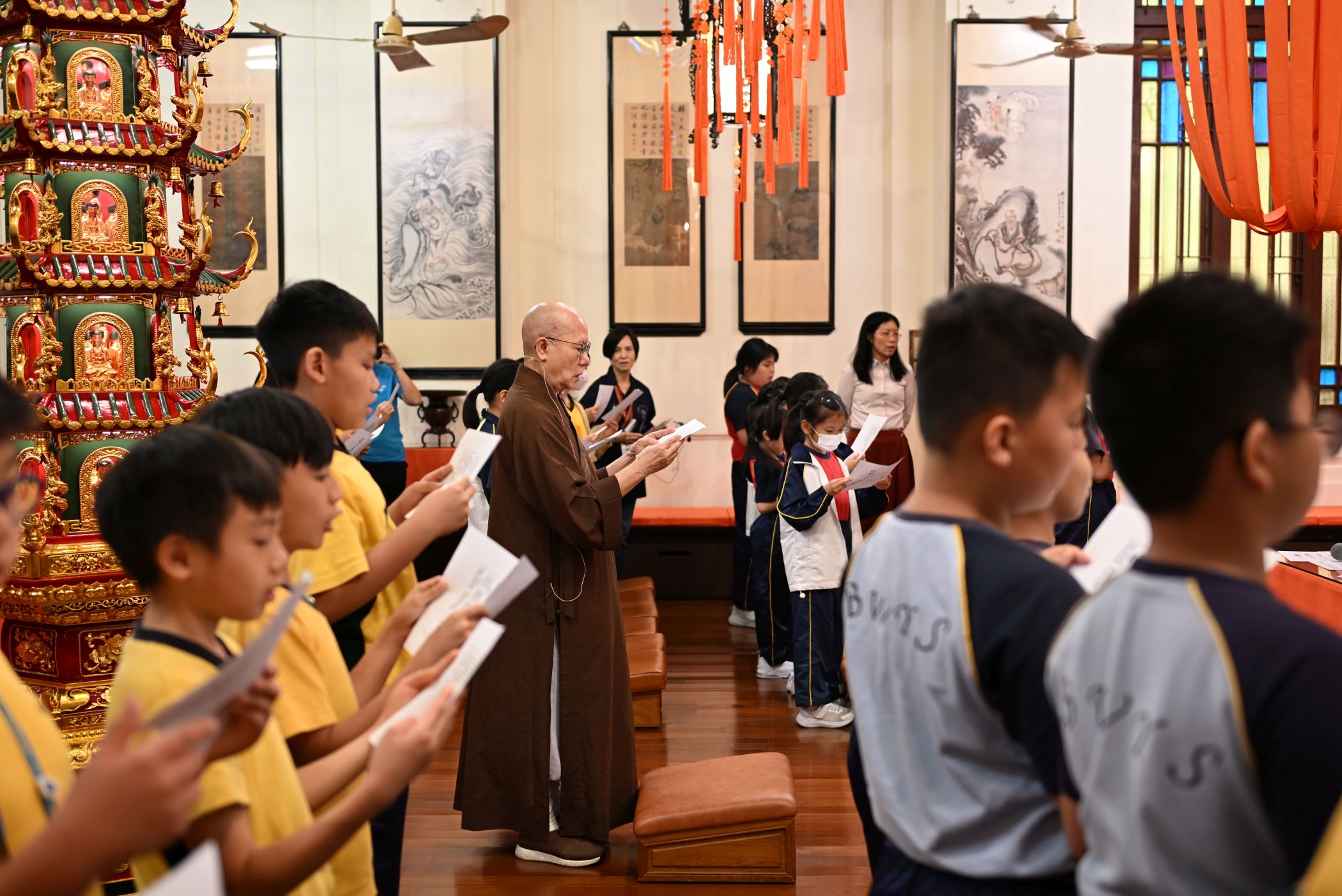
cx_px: 671
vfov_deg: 33.4
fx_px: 1492
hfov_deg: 48.4
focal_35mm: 40
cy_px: 448
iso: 500
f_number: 2.8
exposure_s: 1/60
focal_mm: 40
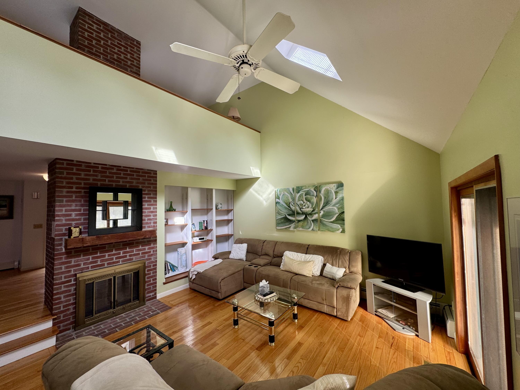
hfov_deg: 102.1
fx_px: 210
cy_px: 195
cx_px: 260
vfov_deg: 85.7
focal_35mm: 14
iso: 50
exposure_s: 1/99
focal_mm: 2.22
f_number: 2.2
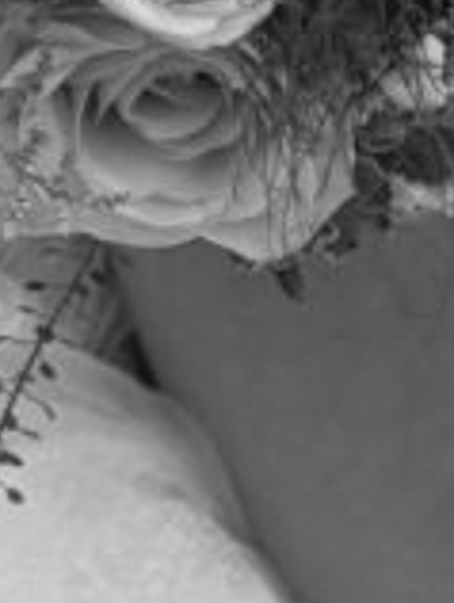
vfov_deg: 5.2
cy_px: -973
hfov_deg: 4.0
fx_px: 6401
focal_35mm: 367
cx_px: -490
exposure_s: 1/100
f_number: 4
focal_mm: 59
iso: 100
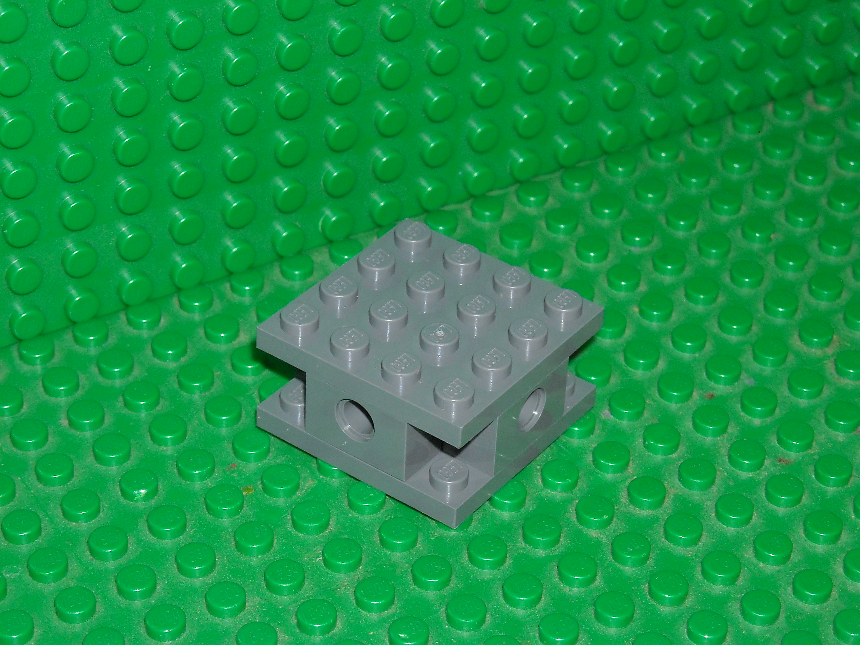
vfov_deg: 14.1
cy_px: 322
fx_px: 2609
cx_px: 430
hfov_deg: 18.7
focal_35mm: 105
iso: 200
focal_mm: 17.1
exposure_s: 1/125
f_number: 4.7
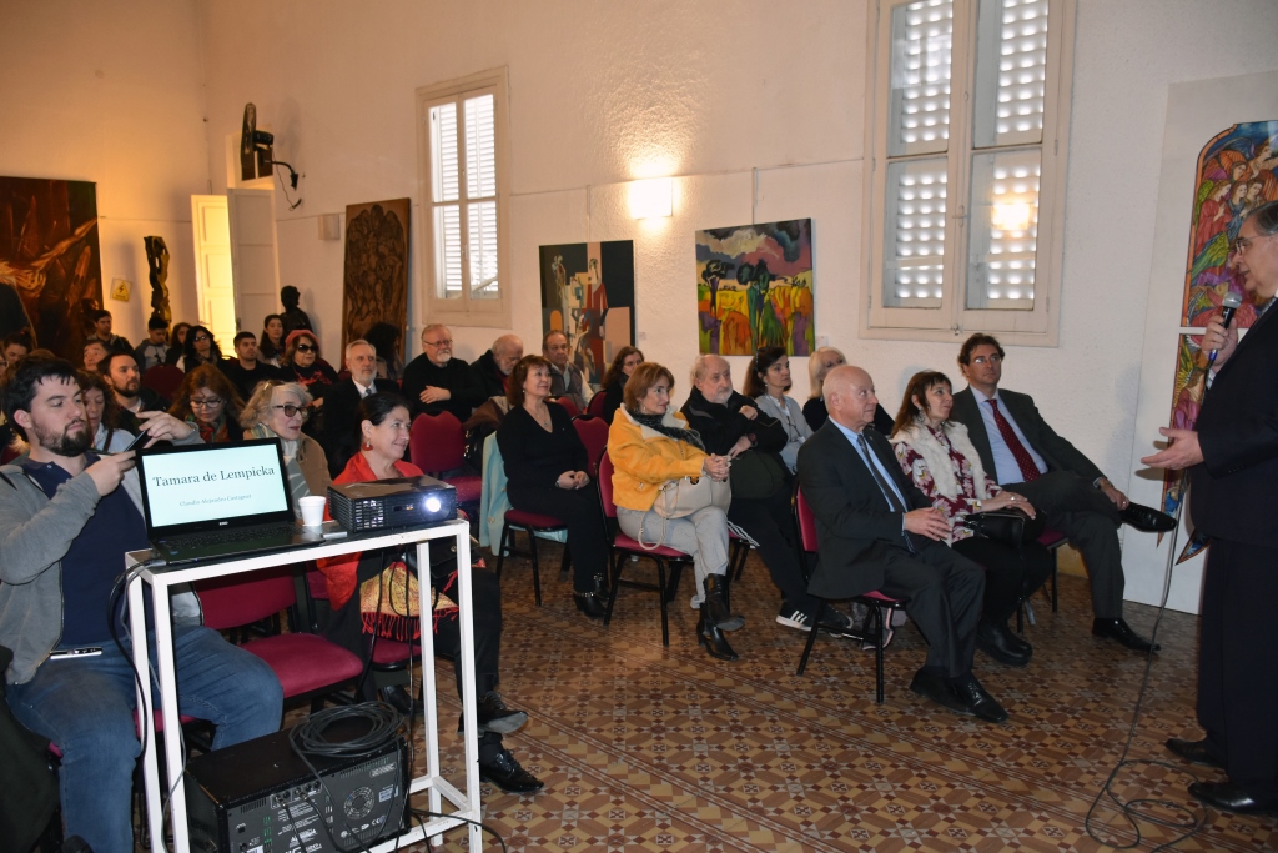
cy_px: 426
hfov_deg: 67.4
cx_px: 639
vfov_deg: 47.9
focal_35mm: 27
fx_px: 959
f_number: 3.5
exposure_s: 1/60
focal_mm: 18
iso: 1250
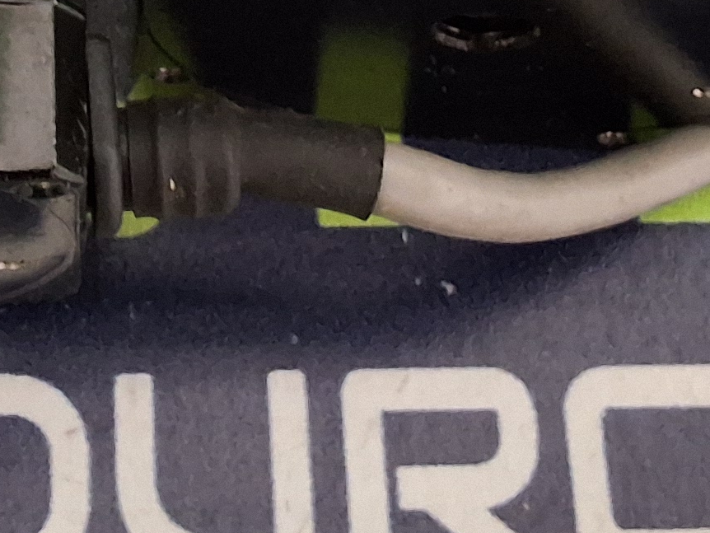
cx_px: 148
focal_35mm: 106
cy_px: -203
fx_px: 2175
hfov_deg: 18.4
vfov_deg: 13.4
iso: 500
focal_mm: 2.91
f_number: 1.9
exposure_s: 1/20
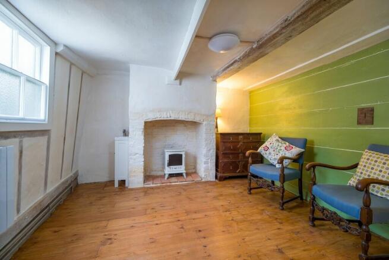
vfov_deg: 77.4
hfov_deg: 100.4
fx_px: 162
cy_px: 130
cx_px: 194
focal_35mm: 15
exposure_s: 1/3
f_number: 7.1
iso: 160
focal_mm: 10.3
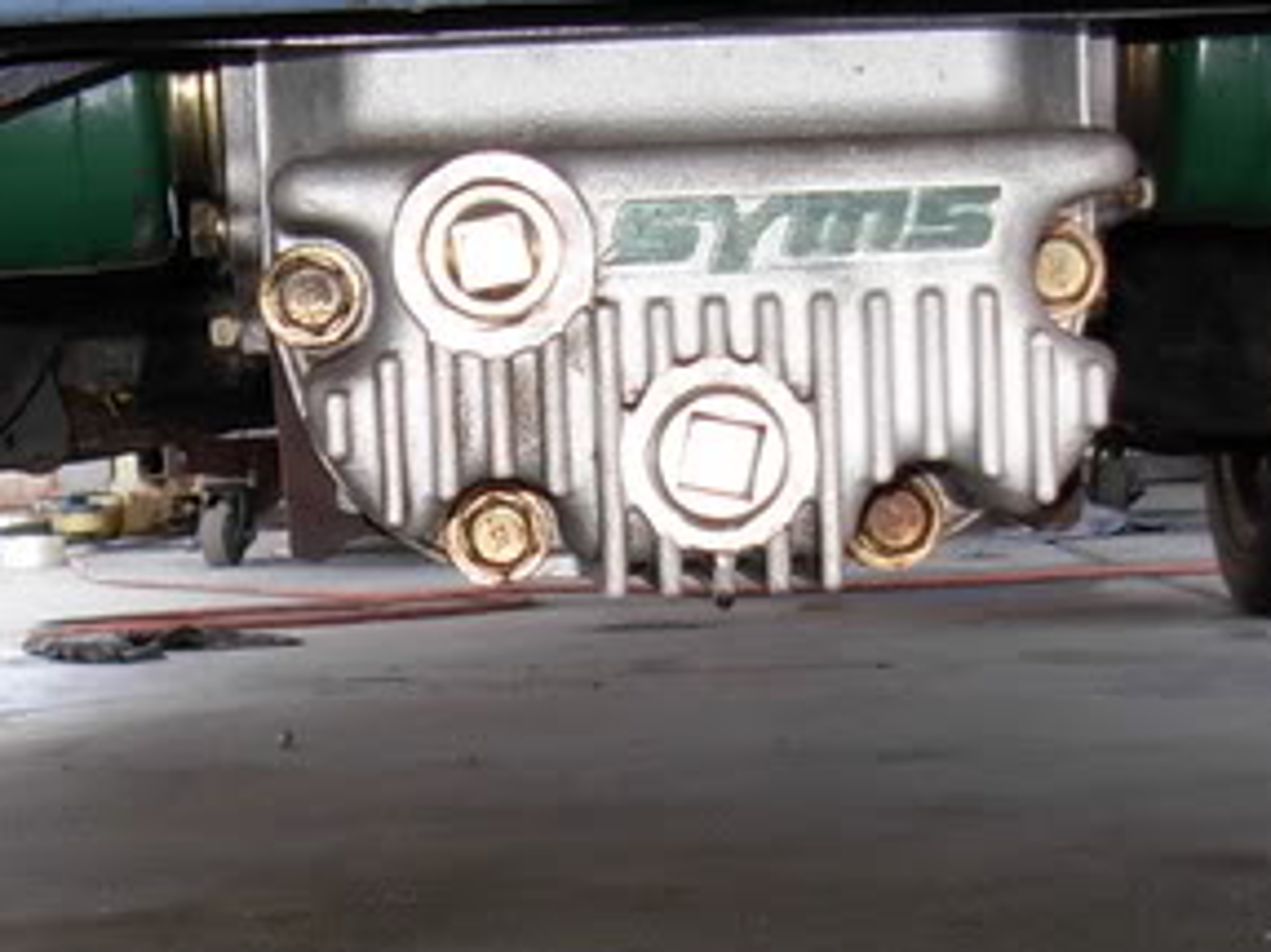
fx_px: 3890
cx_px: 345
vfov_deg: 13.9
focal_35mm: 106
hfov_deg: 18.5
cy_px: 753
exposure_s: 1/32
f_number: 2.9
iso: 79
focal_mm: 6.3
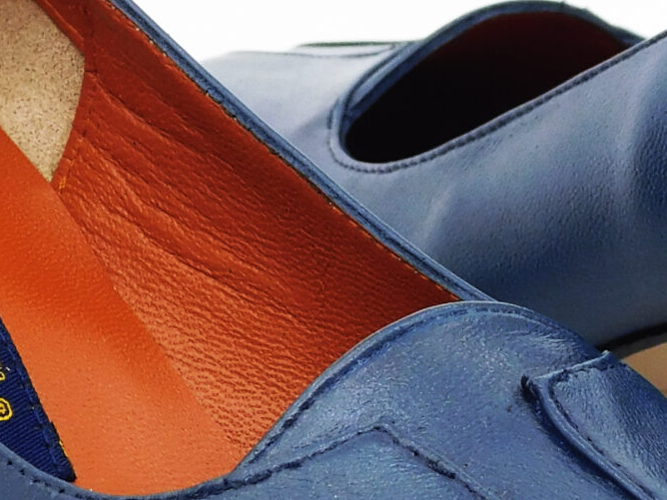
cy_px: 207
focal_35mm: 226
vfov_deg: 6.6
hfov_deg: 8.8
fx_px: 4355
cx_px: 371
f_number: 4
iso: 125
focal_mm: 10.4
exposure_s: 1/200
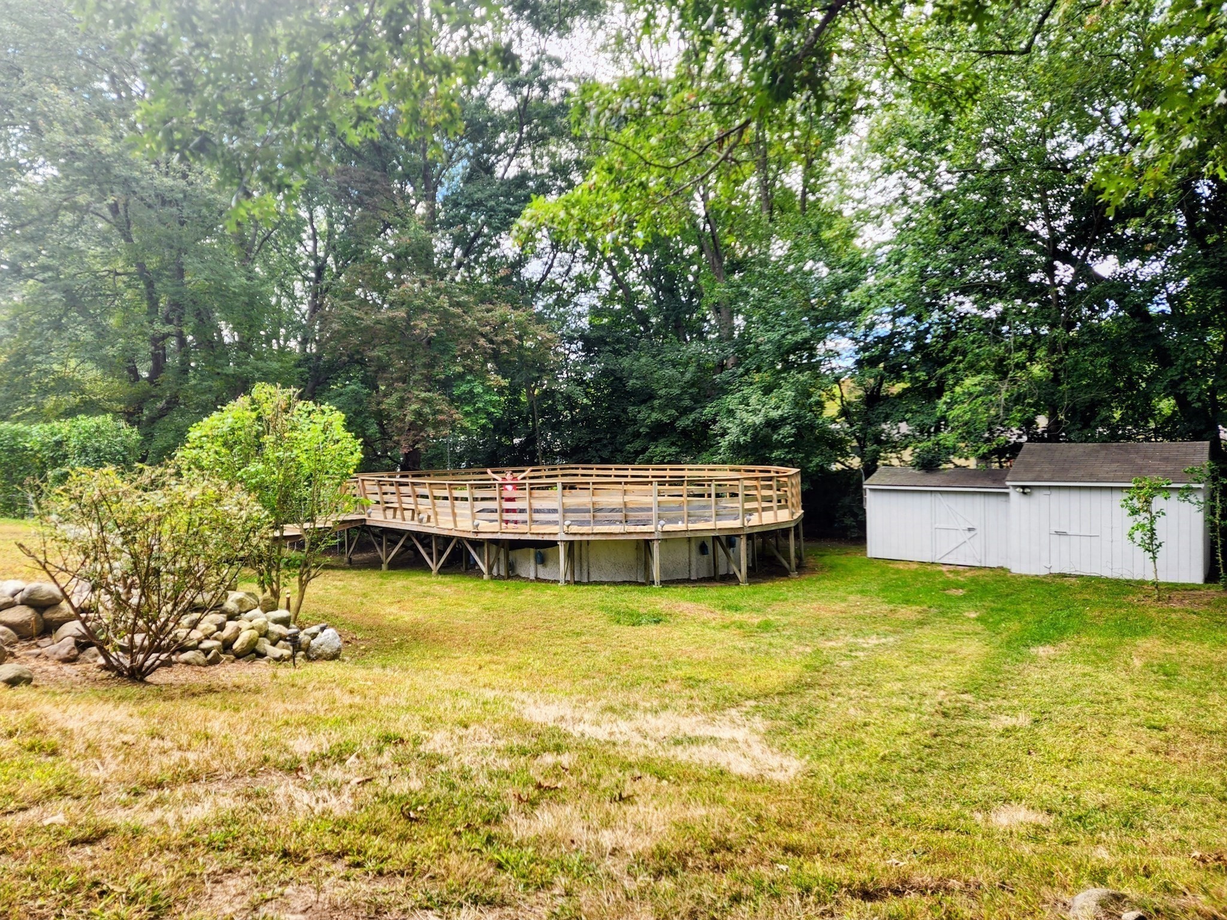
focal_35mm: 23
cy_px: 460
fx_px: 815
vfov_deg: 58.9
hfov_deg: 73.9
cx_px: 614
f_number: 1.8
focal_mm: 6.4
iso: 16
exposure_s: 1/180
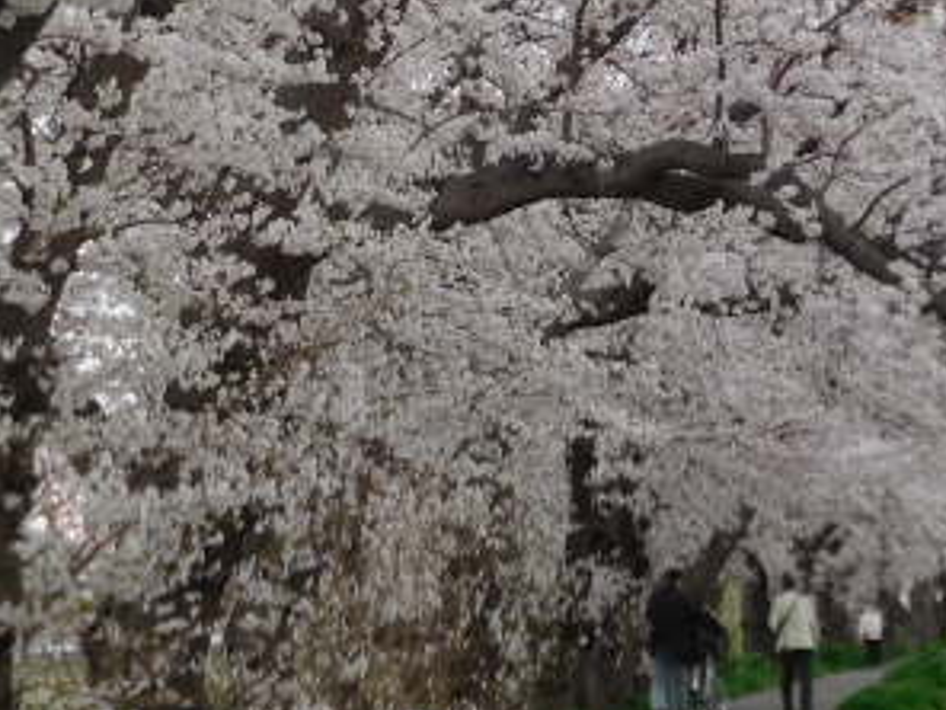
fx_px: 2951
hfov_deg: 18.2
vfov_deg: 13.6
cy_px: 90
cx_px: 451
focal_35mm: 108
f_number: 4.1
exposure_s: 1/160
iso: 125
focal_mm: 8.9
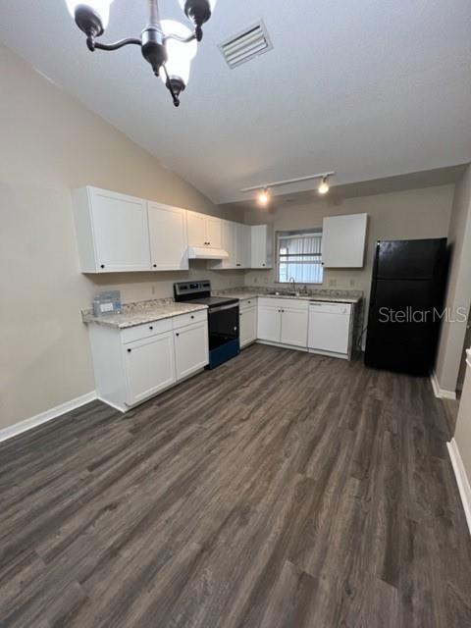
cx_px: 236
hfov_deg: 89.9
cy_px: 314
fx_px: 236
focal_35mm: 13
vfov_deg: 106.2
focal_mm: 1.57
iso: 400
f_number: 1.8
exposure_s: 1/60
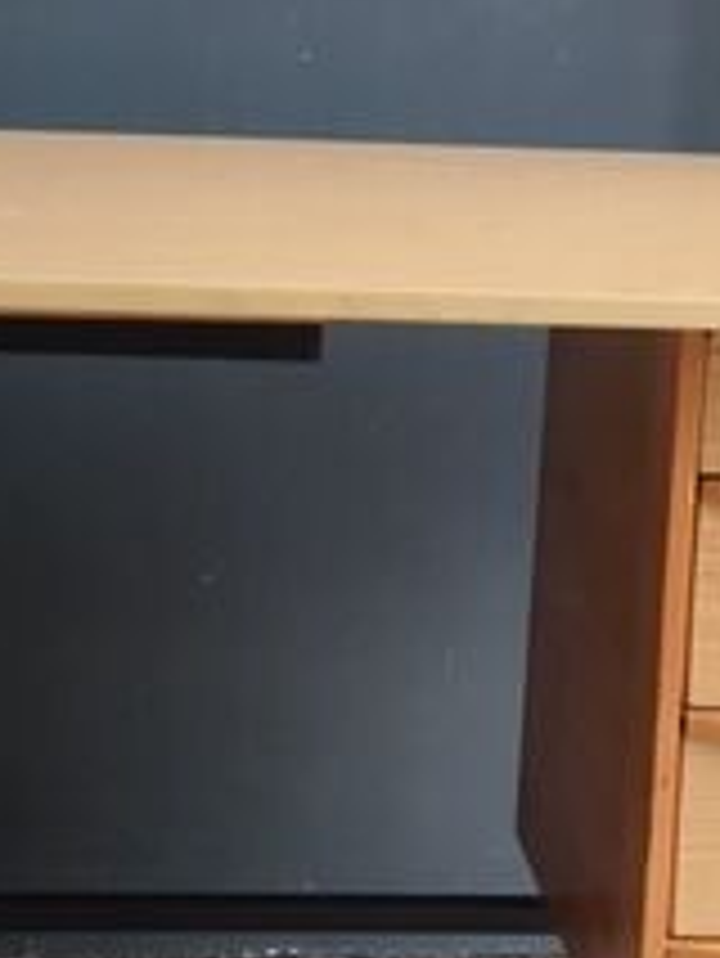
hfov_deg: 17.0
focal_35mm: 87
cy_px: 252
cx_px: 261
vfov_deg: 22.3
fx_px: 2410
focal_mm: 4.15
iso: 64
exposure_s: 1/33
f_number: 2.2
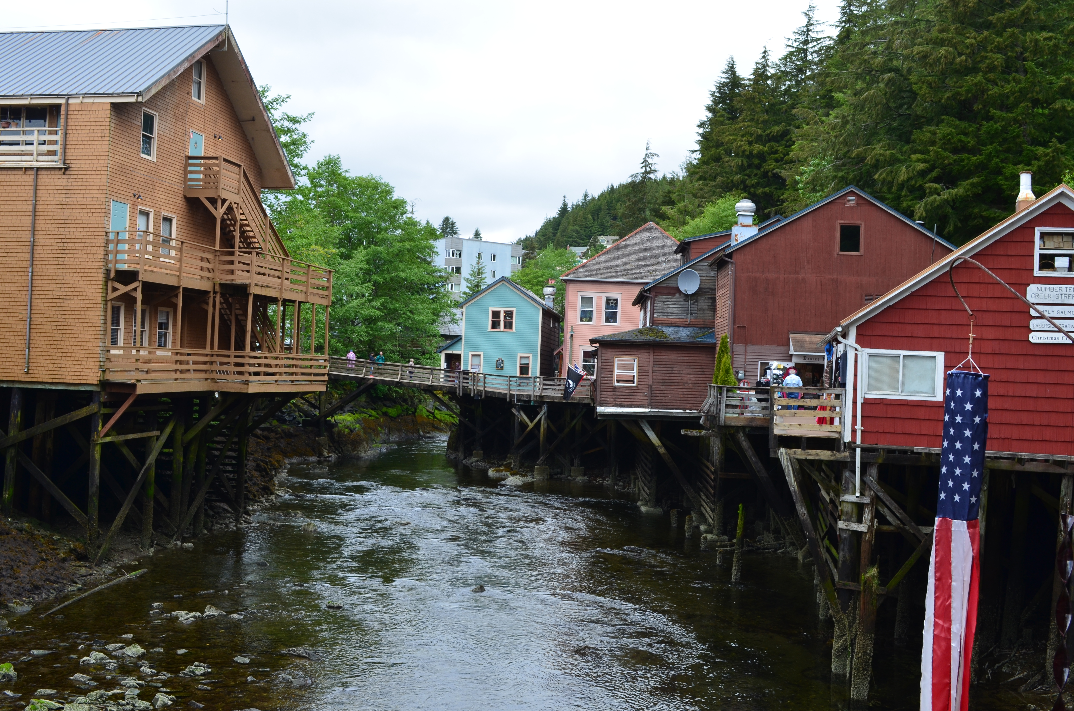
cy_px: 356
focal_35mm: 39
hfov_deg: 49.6
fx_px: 1161
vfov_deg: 34.1
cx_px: 537
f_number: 10
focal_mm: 26
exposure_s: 1/60
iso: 220
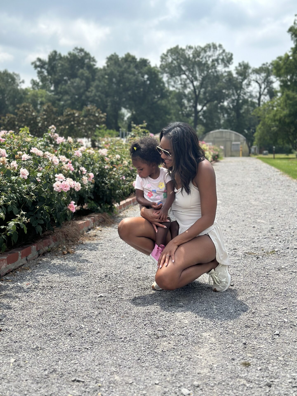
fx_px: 549
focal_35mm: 48
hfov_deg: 30.3
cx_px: 148
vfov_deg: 39.7
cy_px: 198
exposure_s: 1/5882
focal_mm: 6.86
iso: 80
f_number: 1.78
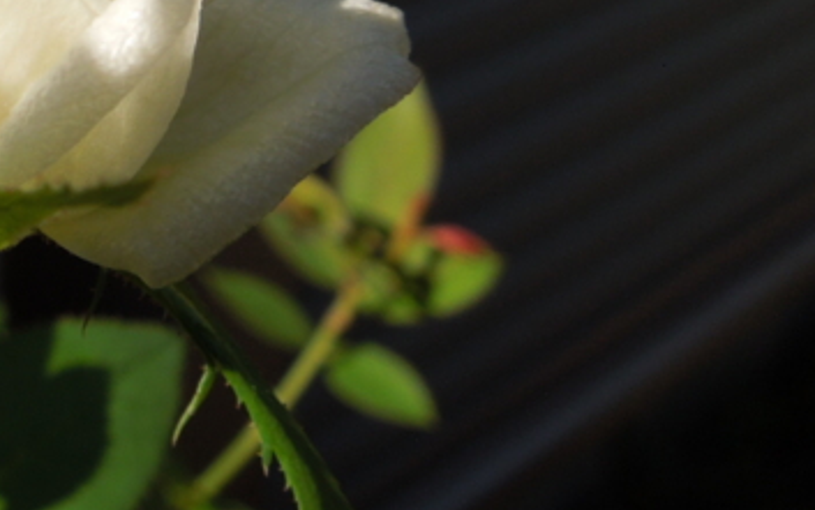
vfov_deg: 20.8
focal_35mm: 60
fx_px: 1333
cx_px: -78
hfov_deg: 30.5
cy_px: -30
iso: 100
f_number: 3.3
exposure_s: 1/1000
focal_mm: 4.5
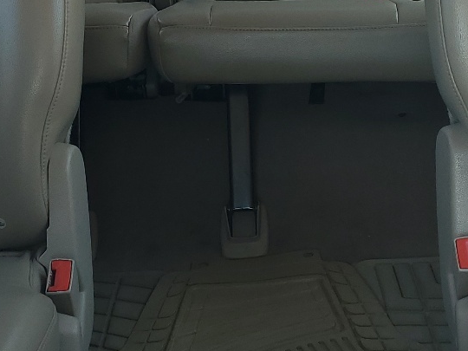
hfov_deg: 25.3
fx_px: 1041
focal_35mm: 77
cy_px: 14
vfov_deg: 18.7
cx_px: 275
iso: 52
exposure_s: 1/120
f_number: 1.5
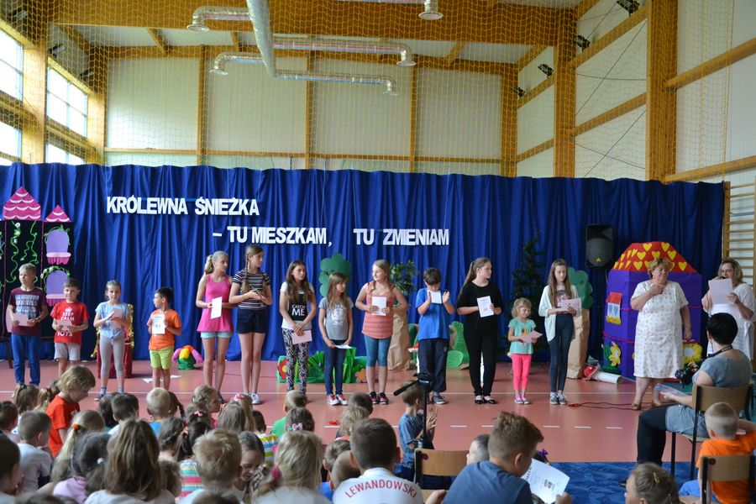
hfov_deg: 53.1
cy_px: 252
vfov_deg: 36.9
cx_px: 378
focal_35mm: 36
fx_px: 756
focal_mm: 24
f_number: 3.8
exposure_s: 1/500
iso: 3200
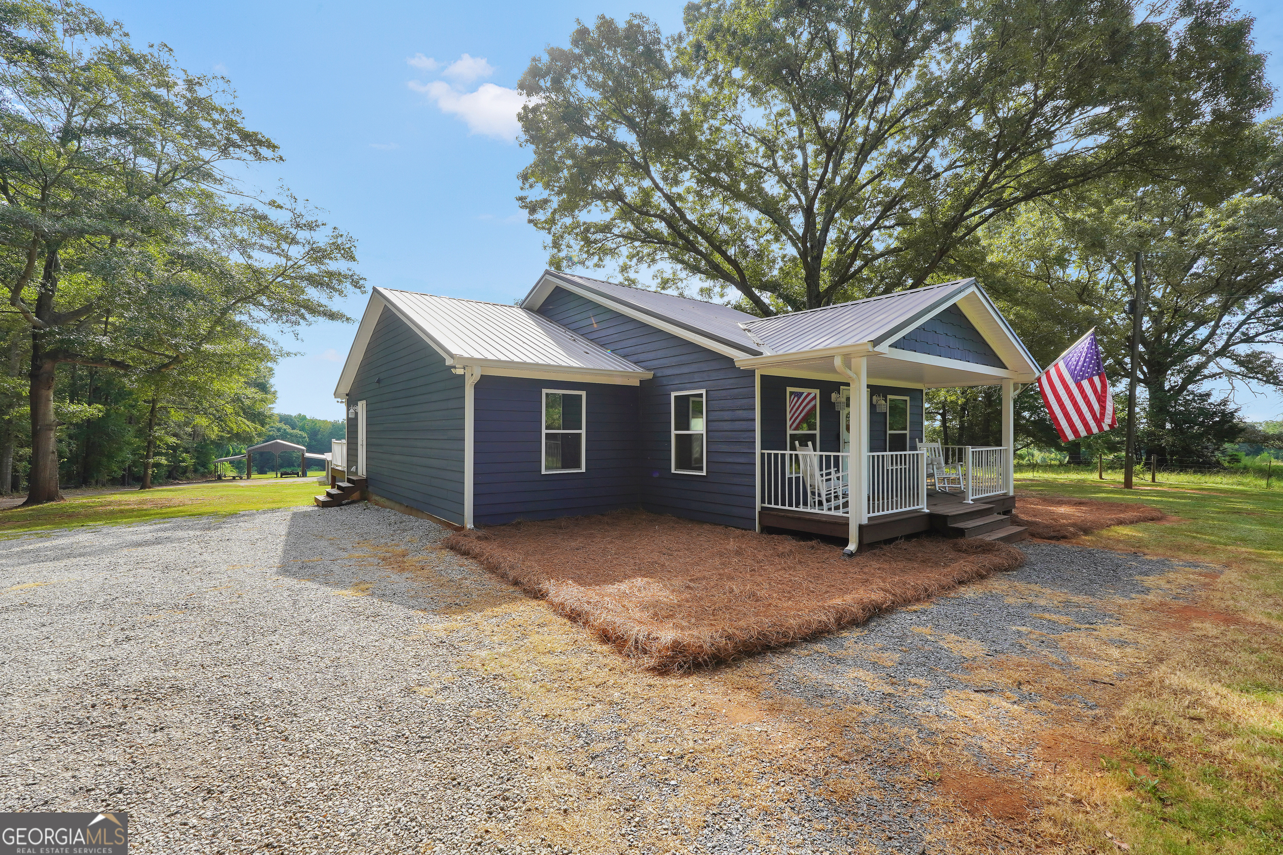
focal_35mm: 16
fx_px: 561
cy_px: 428
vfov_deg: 74.6
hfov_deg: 97.6
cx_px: 642
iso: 100
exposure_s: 1/125
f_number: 8
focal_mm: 10.5
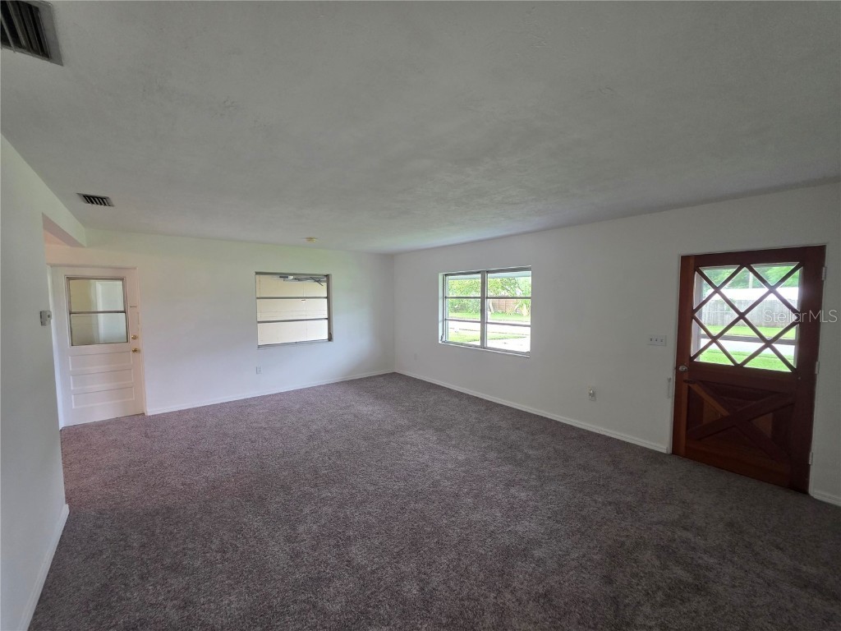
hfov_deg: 106.2
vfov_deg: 89.9
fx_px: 316
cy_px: 316
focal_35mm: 13
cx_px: 420
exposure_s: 1/60
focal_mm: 2.2
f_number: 1.9
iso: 250
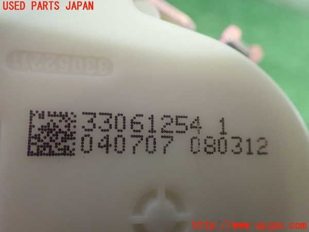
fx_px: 268
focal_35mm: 30
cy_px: 116
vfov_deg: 46.8
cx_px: 154
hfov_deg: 60.0
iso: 800
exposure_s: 1/30
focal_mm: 5.4
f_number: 2.3
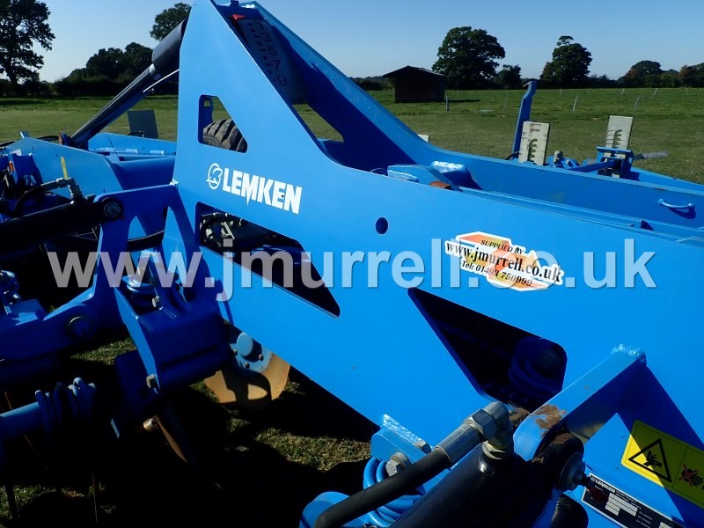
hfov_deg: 69.4
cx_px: 352
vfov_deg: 54.9
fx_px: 508
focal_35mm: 25
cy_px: 264
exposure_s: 1/250
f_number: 8
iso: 100
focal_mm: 4.5
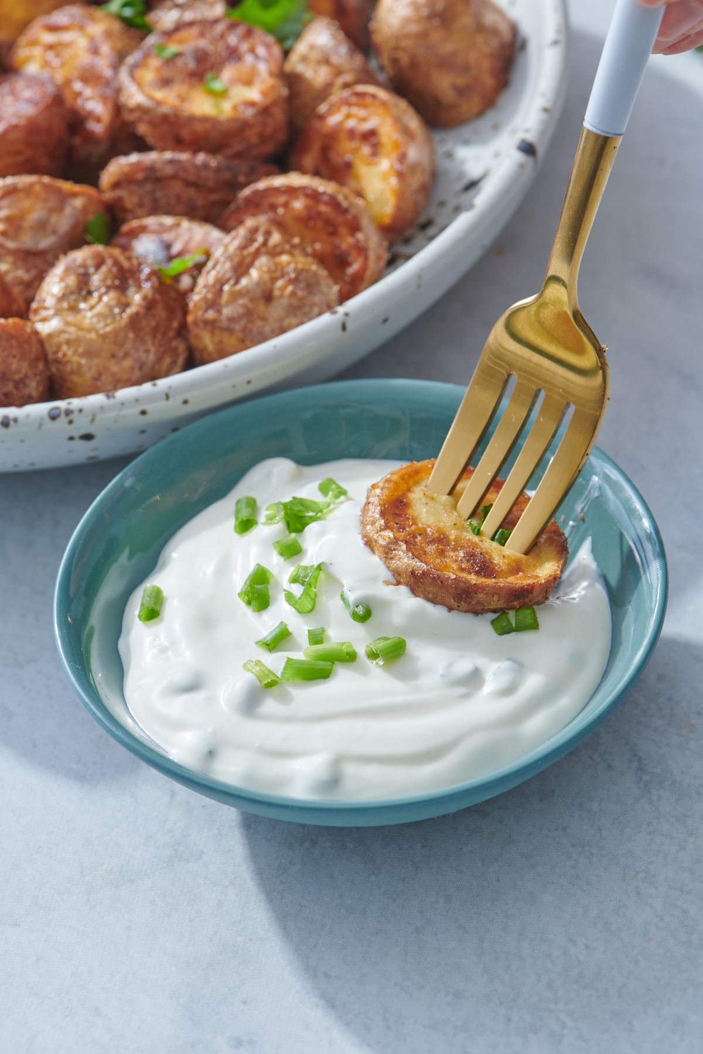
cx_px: 352
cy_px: 527
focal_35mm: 105
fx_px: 3075
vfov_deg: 19.5
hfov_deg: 13.0
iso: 320
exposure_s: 1/250
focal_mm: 105
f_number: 14
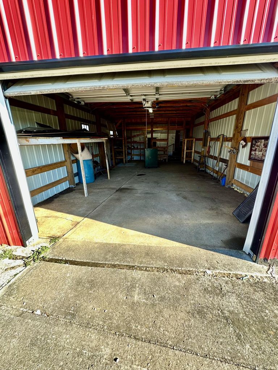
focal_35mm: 14
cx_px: 139
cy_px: 185
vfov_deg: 102.1
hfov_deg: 85.7
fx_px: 150
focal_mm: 2.22
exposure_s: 1/120
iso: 64
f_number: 2.2
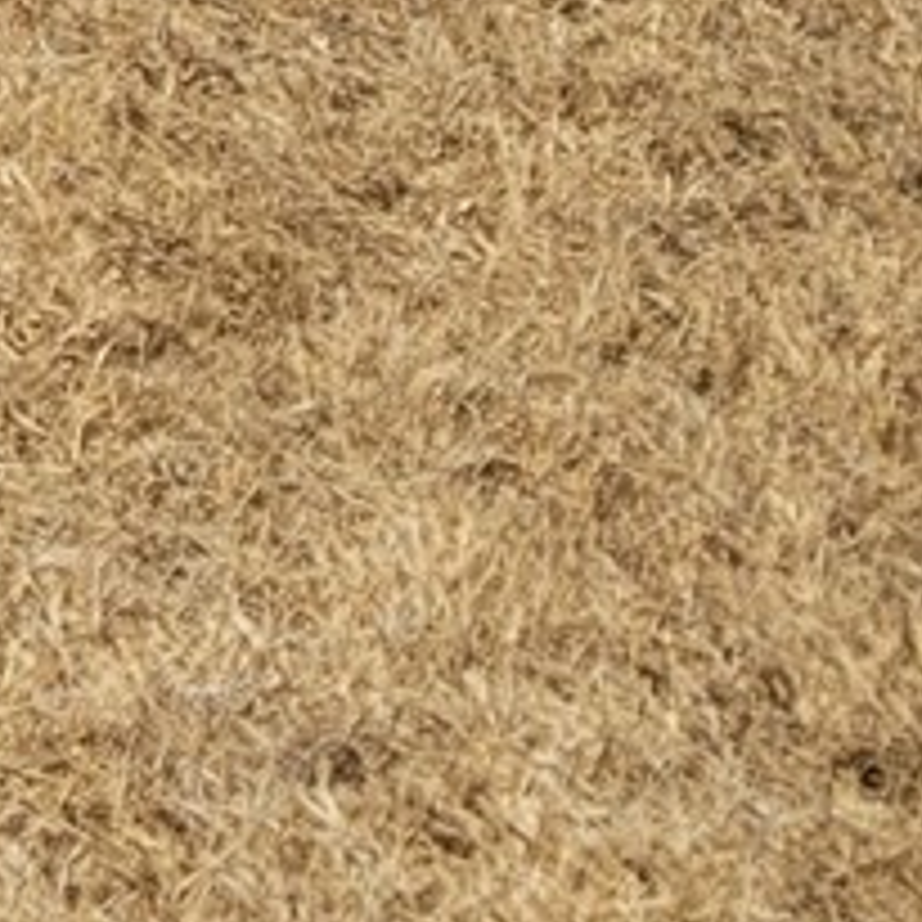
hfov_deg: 8.6
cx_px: -1570
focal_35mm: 179
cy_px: -864
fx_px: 5394
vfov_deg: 9.2
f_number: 1.8
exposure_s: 1/2650
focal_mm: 5.4
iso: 40
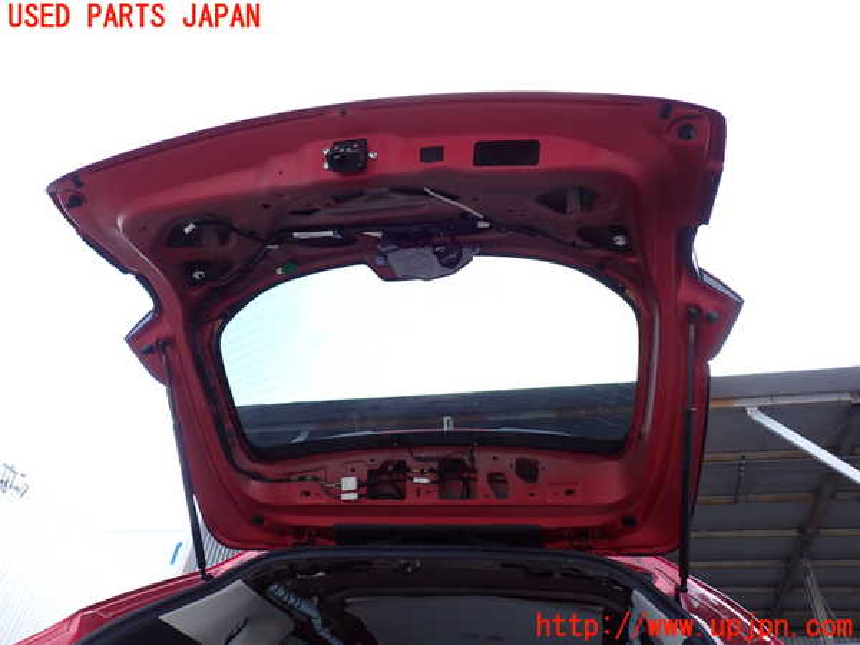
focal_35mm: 25
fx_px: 621
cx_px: 430
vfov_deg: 54.9
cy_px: 322
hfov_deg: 69.4
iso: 100
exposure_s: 1/125
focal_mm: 4.5
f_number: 2.8
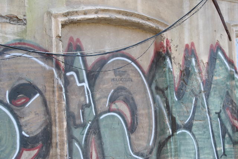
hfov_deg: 24.6
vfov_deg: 16.6
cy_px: 80
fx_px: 546
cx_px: 119
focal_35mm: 82
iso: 200
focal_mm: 55
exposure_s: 1/100
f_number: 5.6
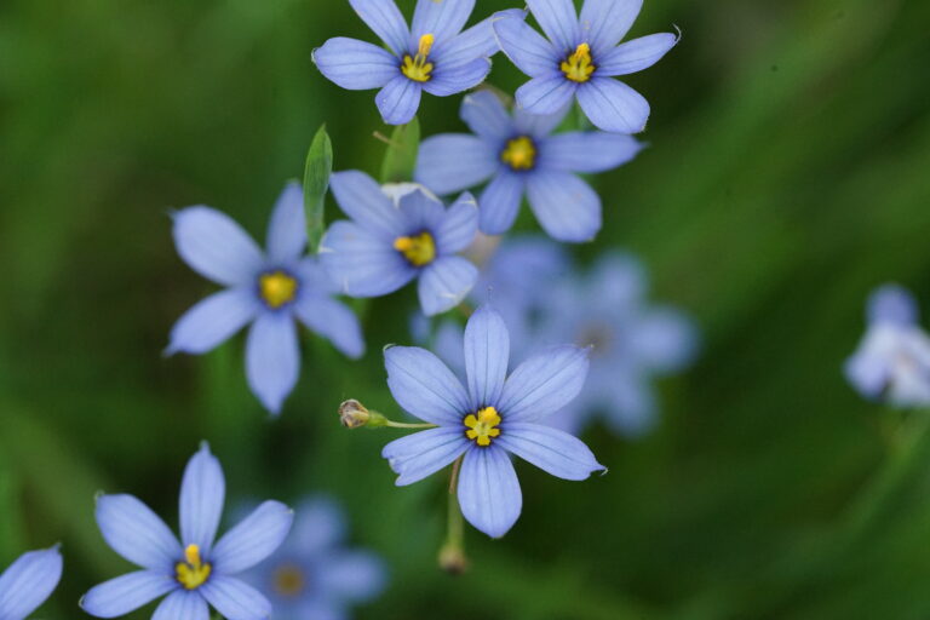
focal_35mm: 105
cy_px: 310
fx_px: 2712
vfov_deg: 13.0
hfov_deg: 19.5
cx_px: 465
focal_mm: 105
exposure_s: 1/1000
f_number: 8
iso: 4000
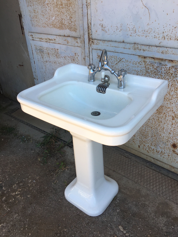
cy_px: 118
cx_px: 89
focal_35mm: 29
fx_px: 199
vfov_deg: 61.7
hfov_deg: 48.2
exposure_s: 1/315
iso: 25
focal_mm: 4.15
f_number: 2.2
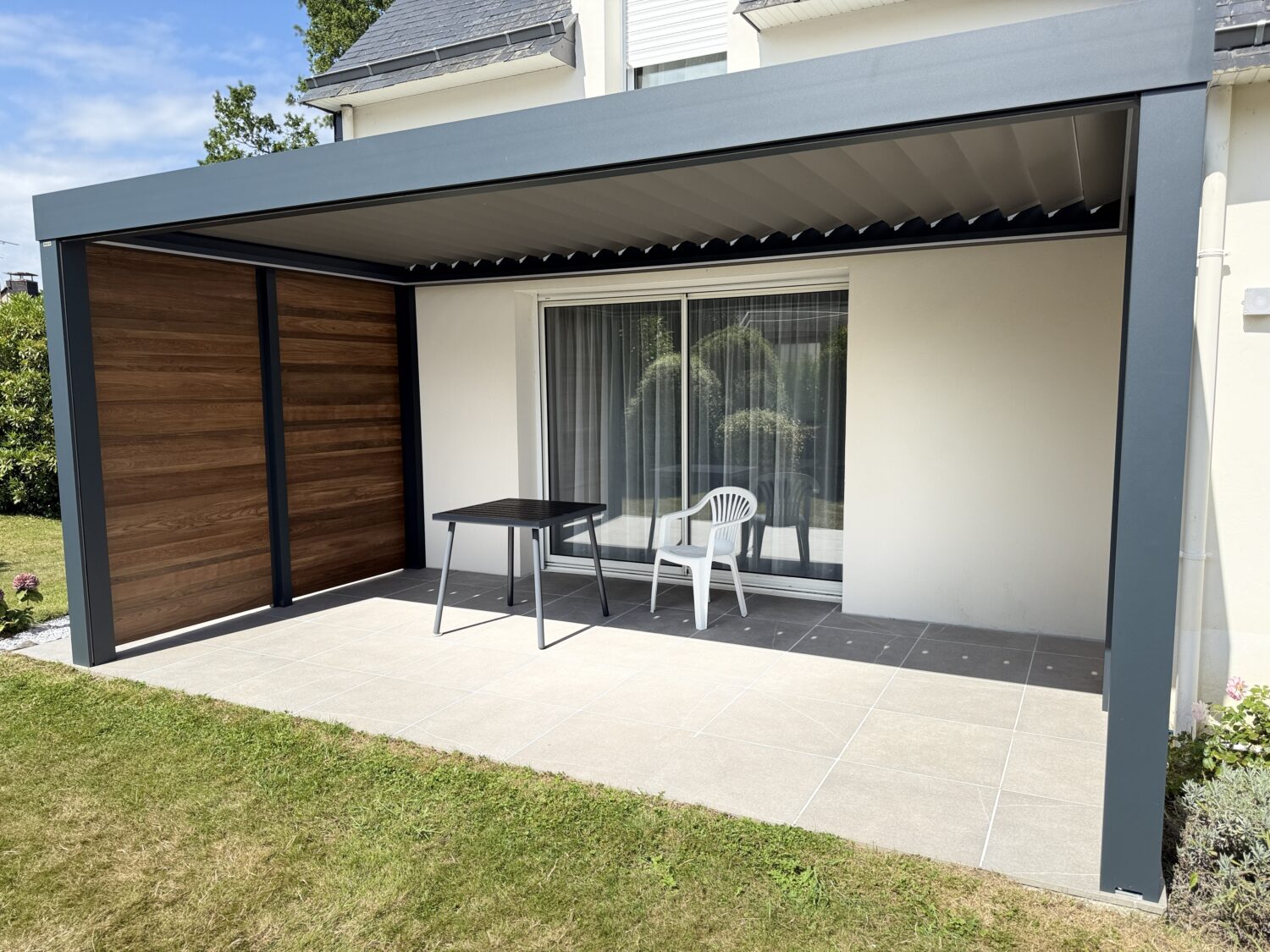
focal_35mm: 24
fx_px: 881
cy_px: 476
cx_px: 635
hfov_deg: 71.6
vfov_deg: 56.8
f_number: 1.78
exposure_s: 1/3953
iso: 80
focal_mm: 6.76
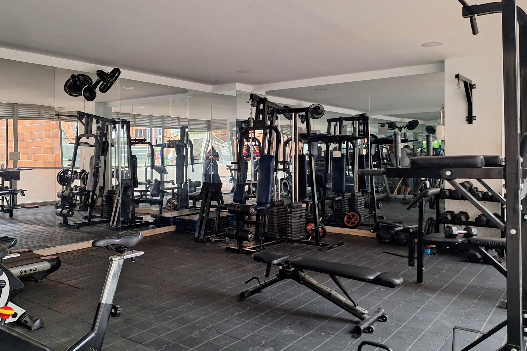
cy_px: 151
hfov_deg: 61.8
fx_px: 439
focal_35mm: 30
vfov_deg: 43.5
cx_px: 234
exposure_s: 1/33
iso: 200
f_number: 1.8
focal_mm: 5.54
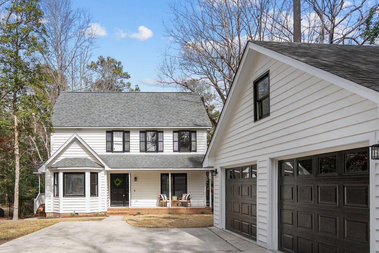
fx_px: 295
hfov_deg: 64.6
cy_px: 178
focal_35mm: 28
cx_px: 143
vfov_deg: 45.4
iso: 200
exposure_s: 1/1250
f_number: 4
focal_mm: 18
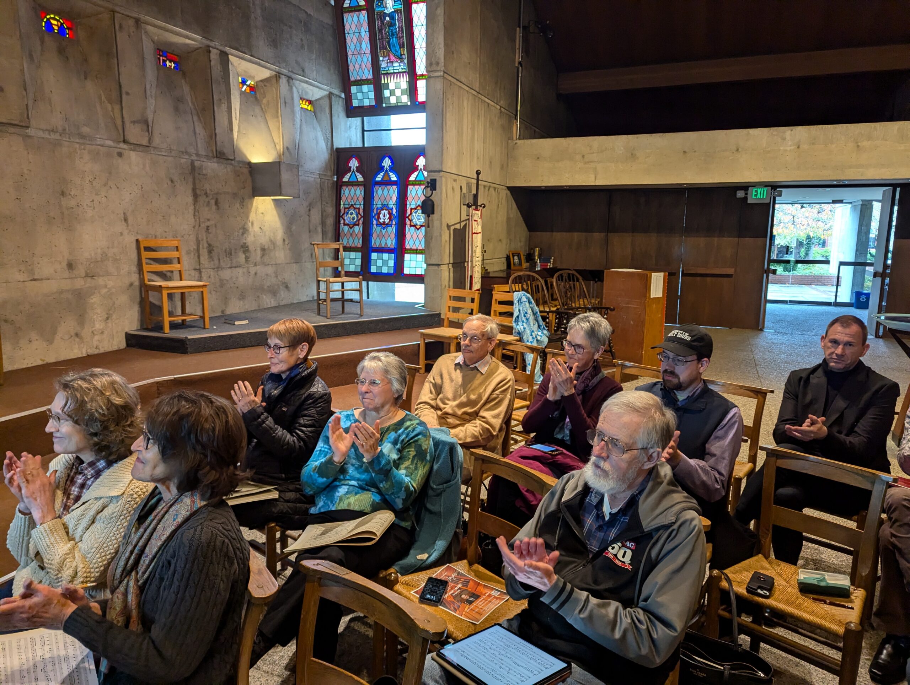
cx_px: 455
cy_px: 342
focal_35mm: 24
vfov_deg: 56.9
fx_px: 632
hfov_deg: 71.5
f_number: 1.85
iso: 635
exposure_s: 1/120
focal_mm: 6.81
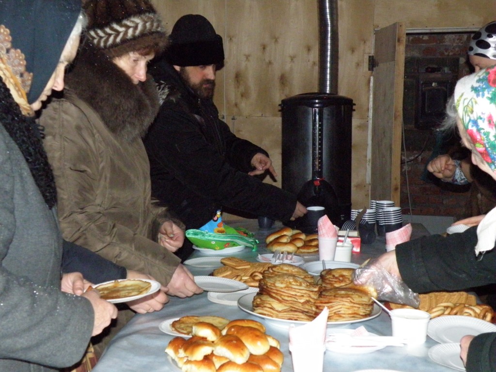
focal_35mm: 60
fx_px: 860
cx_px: 248
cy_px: 186
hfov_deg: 32.2
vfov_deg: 24.4
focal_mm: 10.66
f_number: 3.6
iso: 800
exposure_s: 1/500
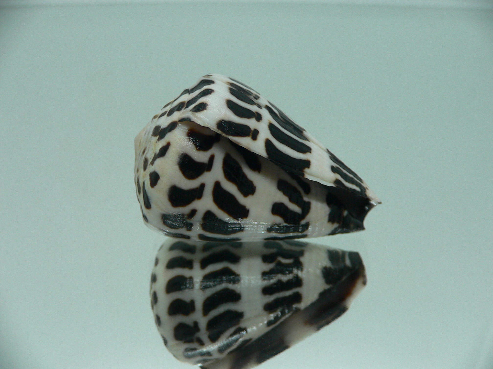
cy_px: 184
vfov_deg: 40.7
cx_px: 246
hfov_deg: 52.6
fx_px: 498
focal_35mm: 35
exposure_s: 1/60
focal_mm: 4.6
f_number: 2.8
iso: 80
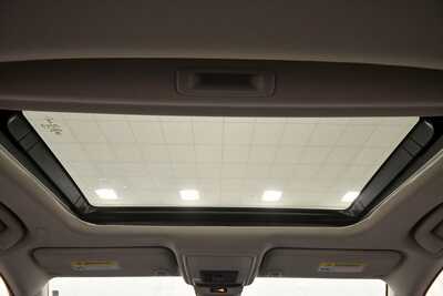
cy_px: 148
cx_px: 222
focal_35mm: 18
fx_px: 222
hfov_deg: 90.0
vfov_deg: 67.4
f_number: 4.5
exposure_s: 1/125
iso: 1100
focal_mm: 12
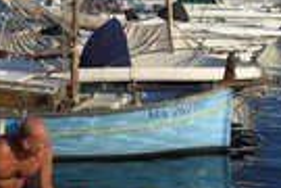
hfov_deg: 22.5
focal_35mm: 90
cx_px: 198
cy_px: -29
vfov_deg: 14.8
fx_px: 702
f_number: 11
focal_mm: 29
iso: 200
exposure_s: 1/320
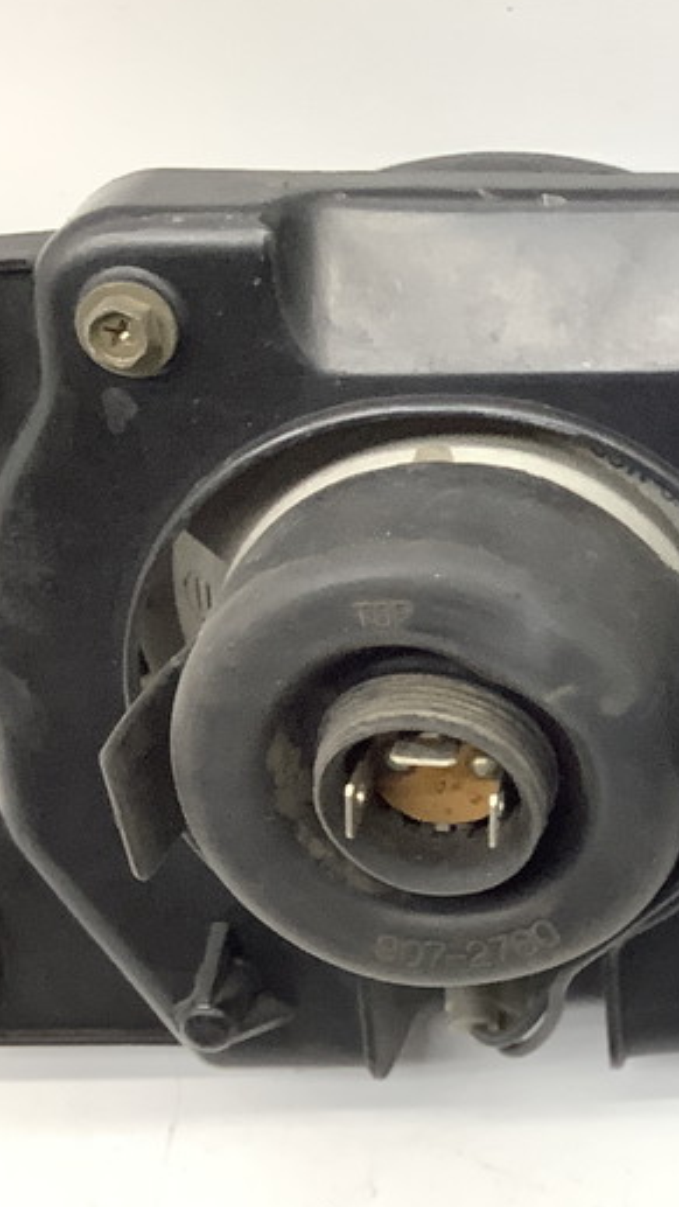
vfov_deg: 32.8
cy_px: 598
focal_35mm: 64
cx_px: 937
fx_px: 2047
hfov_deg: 17.4
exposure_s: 1/100
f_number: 2.4
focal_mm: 3.3
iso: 100
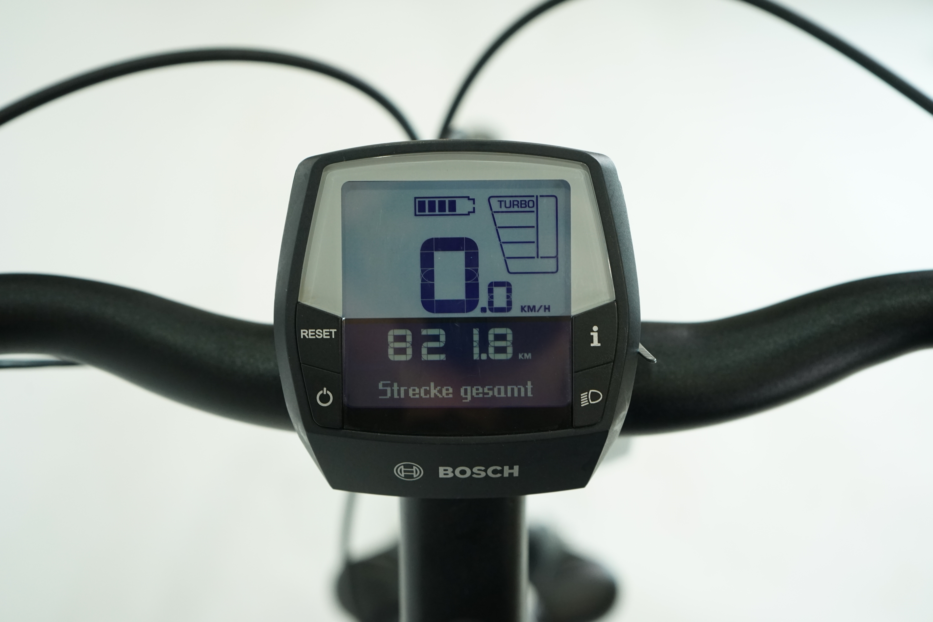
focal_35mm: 45
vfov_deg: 29.9
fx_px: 1166
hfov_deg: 43.6
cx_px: 466
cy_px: 311
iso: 1600
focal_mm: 45
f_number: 5.6
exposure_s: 1/200
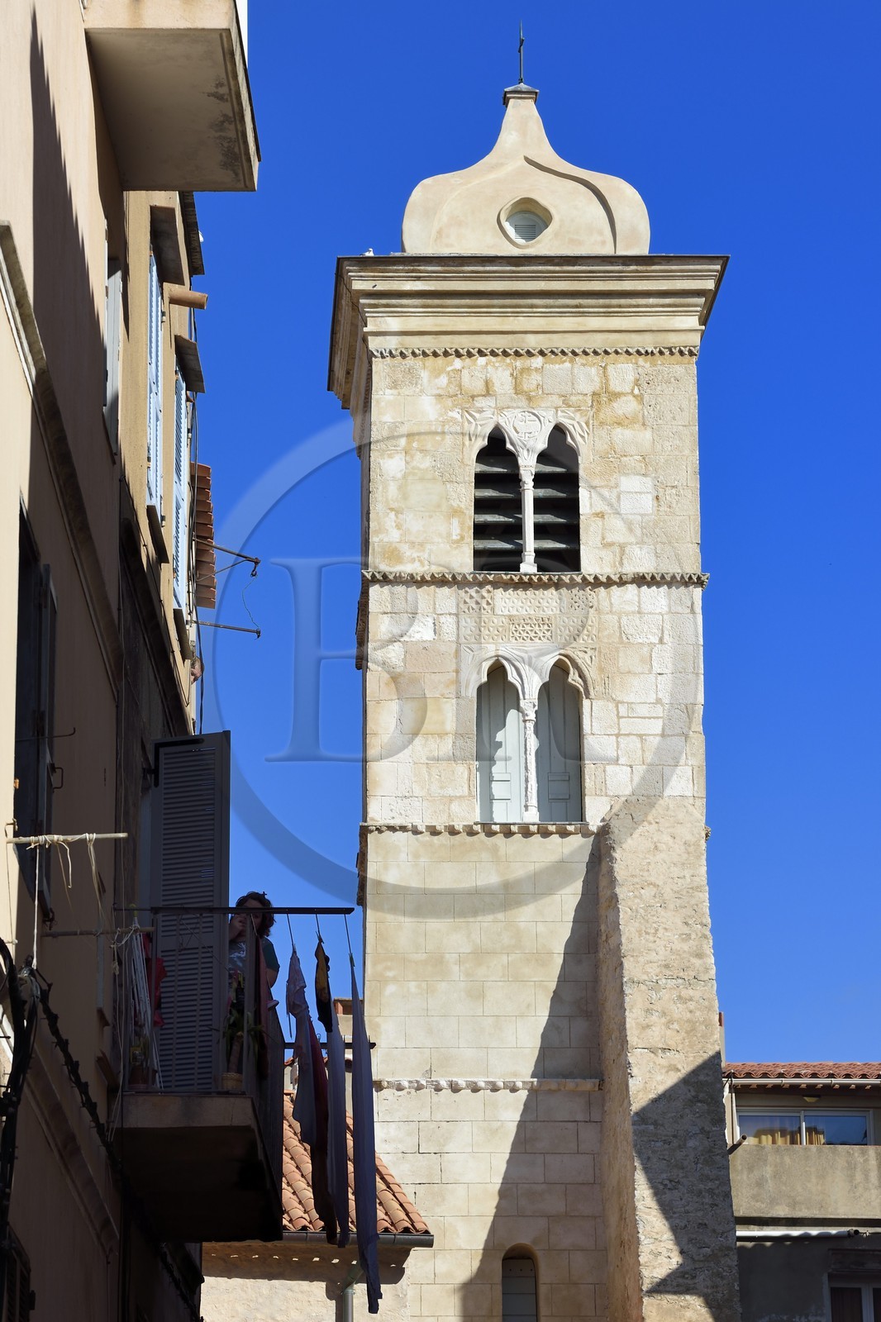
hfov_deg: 11.8
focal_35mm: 116
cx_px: 440
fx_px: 4260
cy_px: 661
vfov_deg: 17.6
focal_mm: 116
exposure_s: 1/400
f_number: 10
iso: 200
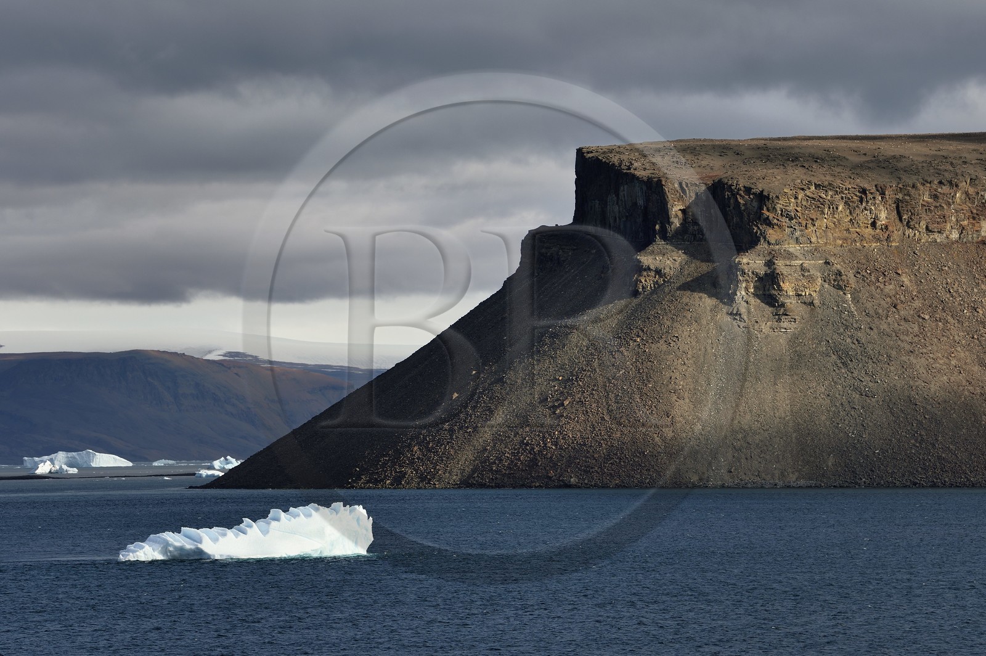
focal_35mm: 185
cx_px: 493
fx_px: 5063
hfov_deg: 11.1
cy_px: 328
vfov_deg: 7.4
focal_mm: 185
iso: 200
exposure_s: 1/800
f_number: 8
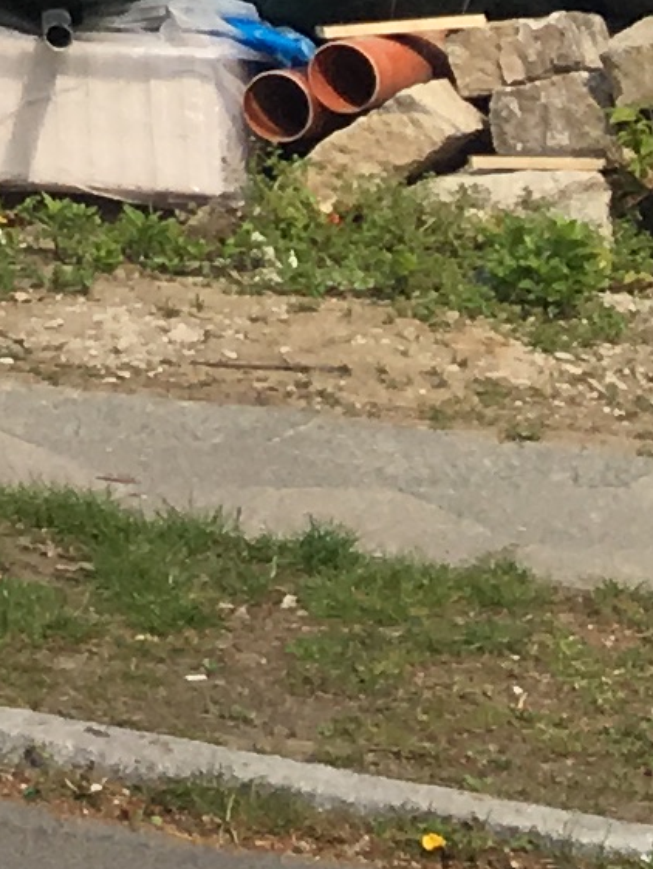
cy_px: -1116
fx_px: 5228
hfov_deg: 6.3
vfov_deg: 8.7
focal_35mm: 208
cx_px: -1591
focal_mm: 4.15
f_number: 2.2
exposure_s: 1/1972
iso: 25
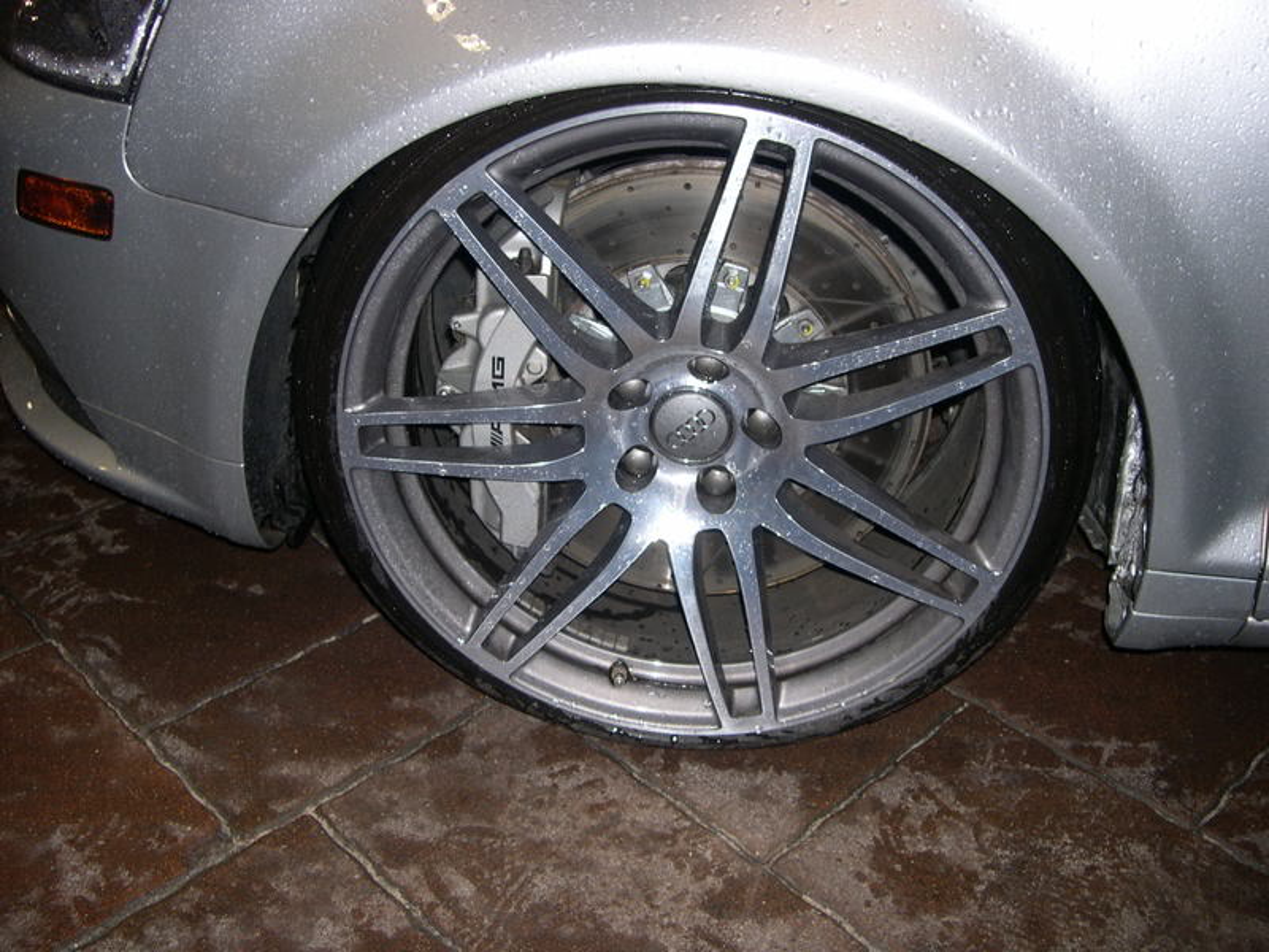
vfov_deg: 37.7
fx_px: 1393
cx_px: 634
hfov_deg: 49.0
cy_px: 476
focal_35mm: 38
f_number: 2.8
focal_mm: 8
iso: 100
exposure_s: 1/60
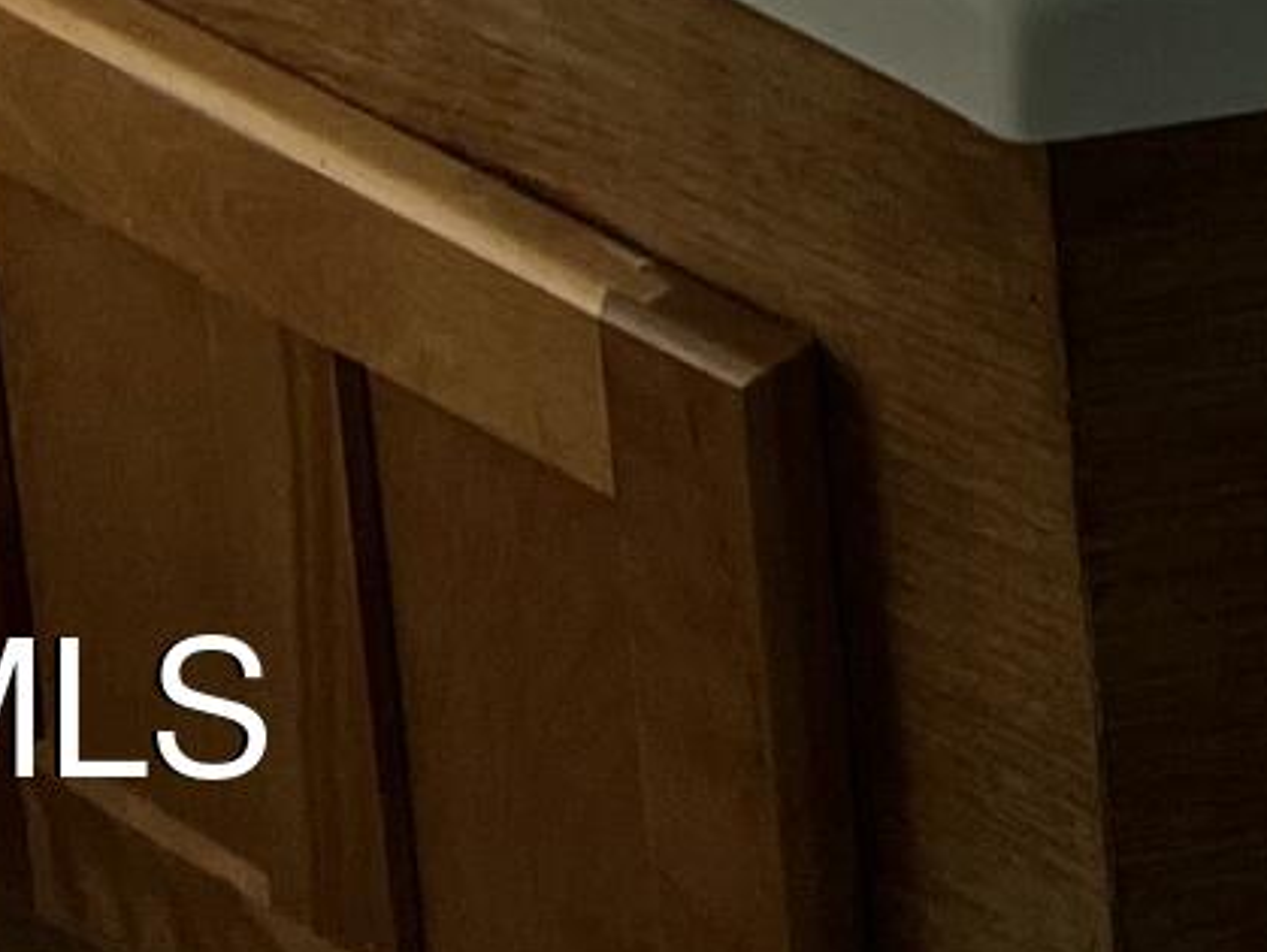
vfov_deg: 6.8
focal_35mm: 186
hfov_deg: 9.2
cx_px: 3381
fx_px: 6814
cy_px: -2378
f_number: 1.5
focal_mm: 5.7
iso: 50
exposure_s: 1/1808
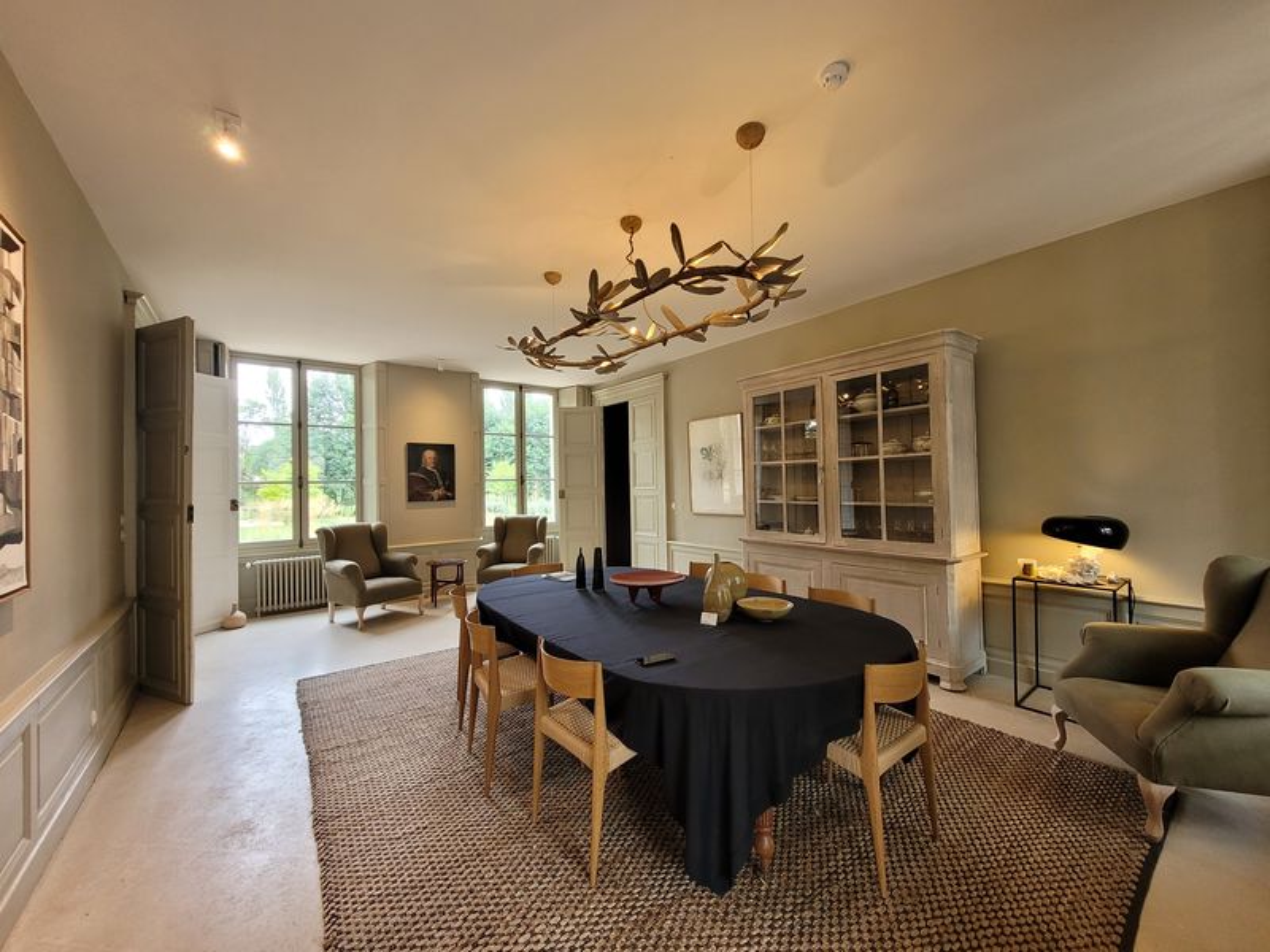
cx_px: 635
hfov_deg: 106.2
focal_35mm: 13
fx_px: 477
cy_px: 476
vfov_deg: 89.9
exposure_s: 1/50
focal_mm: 1.74
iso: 125
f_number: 2.2
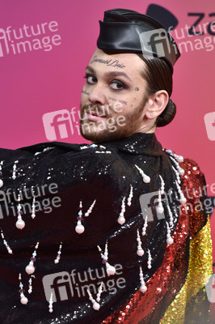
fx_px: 1660
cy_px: 162
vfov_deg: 11.1
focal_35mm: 185
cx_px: 108
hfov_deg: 7.4
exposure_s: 1/200
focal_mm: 185
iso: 2000
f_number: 5.6
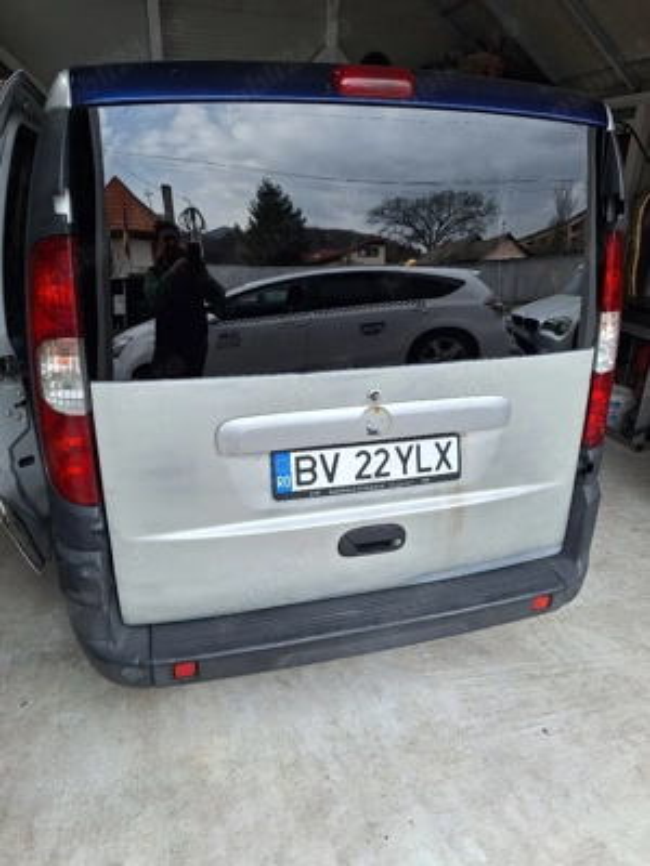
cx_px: 325
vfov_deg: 73.9
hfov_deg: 58.9
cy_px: 433
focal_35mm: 23
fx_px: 576
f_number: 1.8
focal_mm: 5.54
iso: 40
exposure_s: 1/185
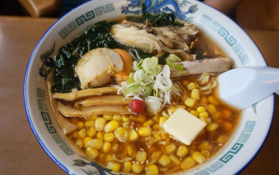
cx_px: 141
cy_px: 91
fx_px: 236
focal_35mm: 31
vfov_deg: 40.6
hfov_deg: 61.2
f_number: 4
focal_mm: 20
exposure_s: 1/160
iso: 200
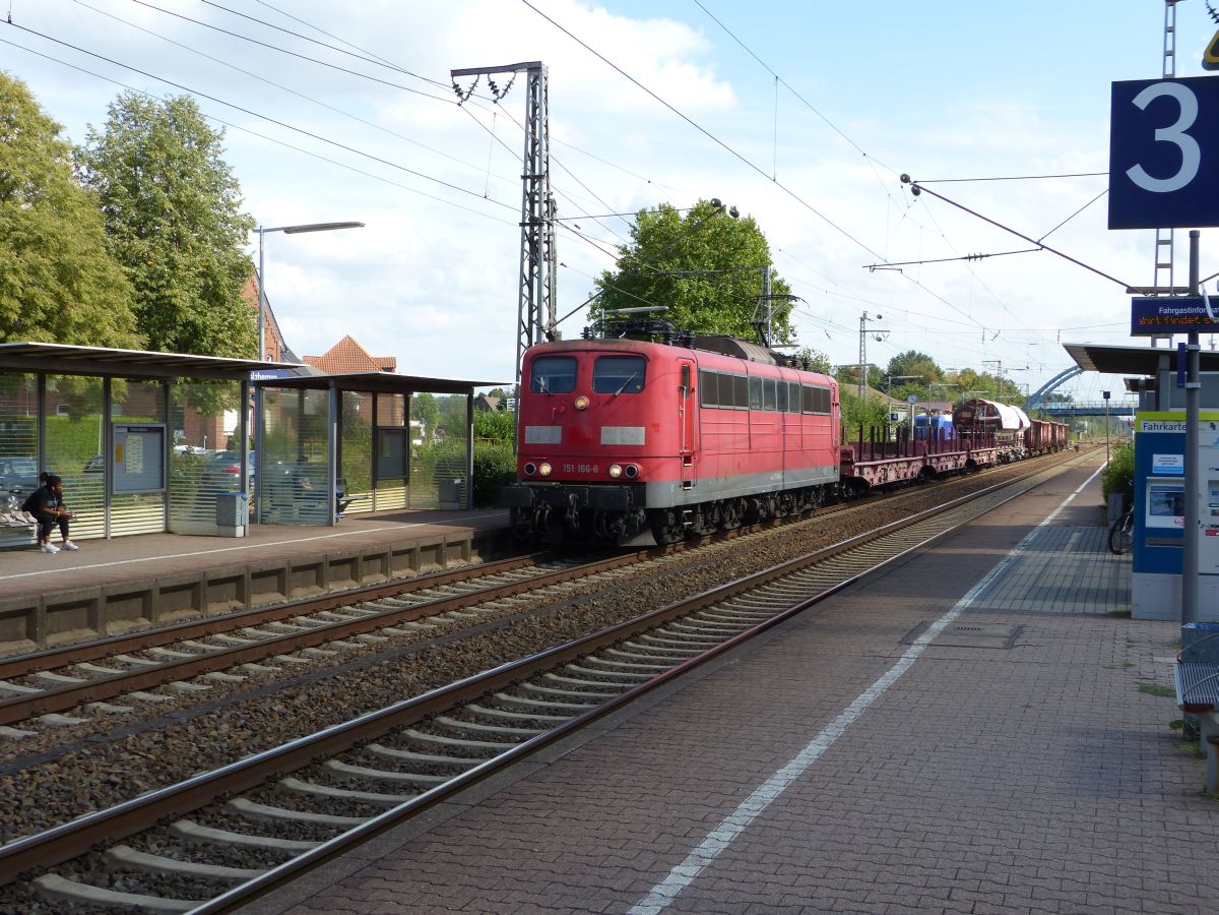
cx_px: 610
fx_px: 1549
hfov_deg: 42.9
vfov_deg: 32.9
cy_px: 458
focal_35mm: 44
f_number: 3.5
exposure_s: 1/640
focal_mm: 7.8
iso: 100
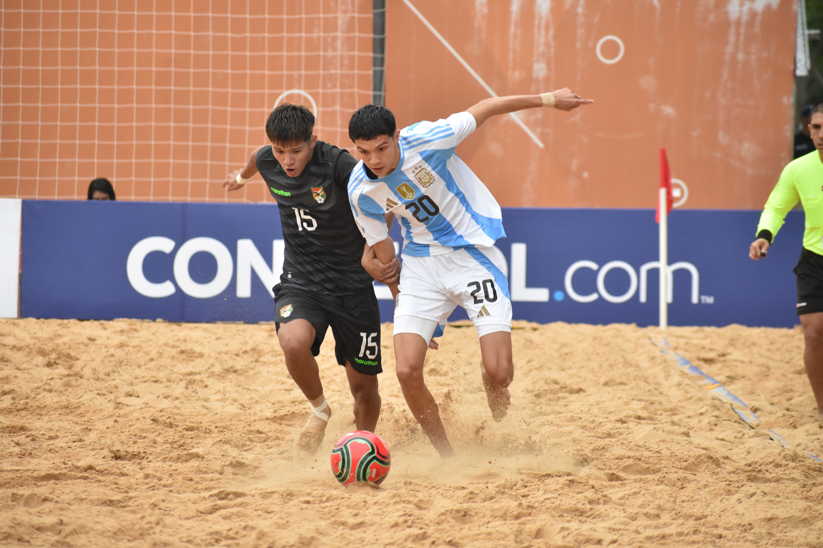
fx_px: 5658
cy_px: 274
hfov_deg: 8.3
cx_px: 412
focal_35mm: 248
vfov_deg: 5.6
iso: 2000
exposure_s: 1/640
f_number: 5
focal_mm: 165
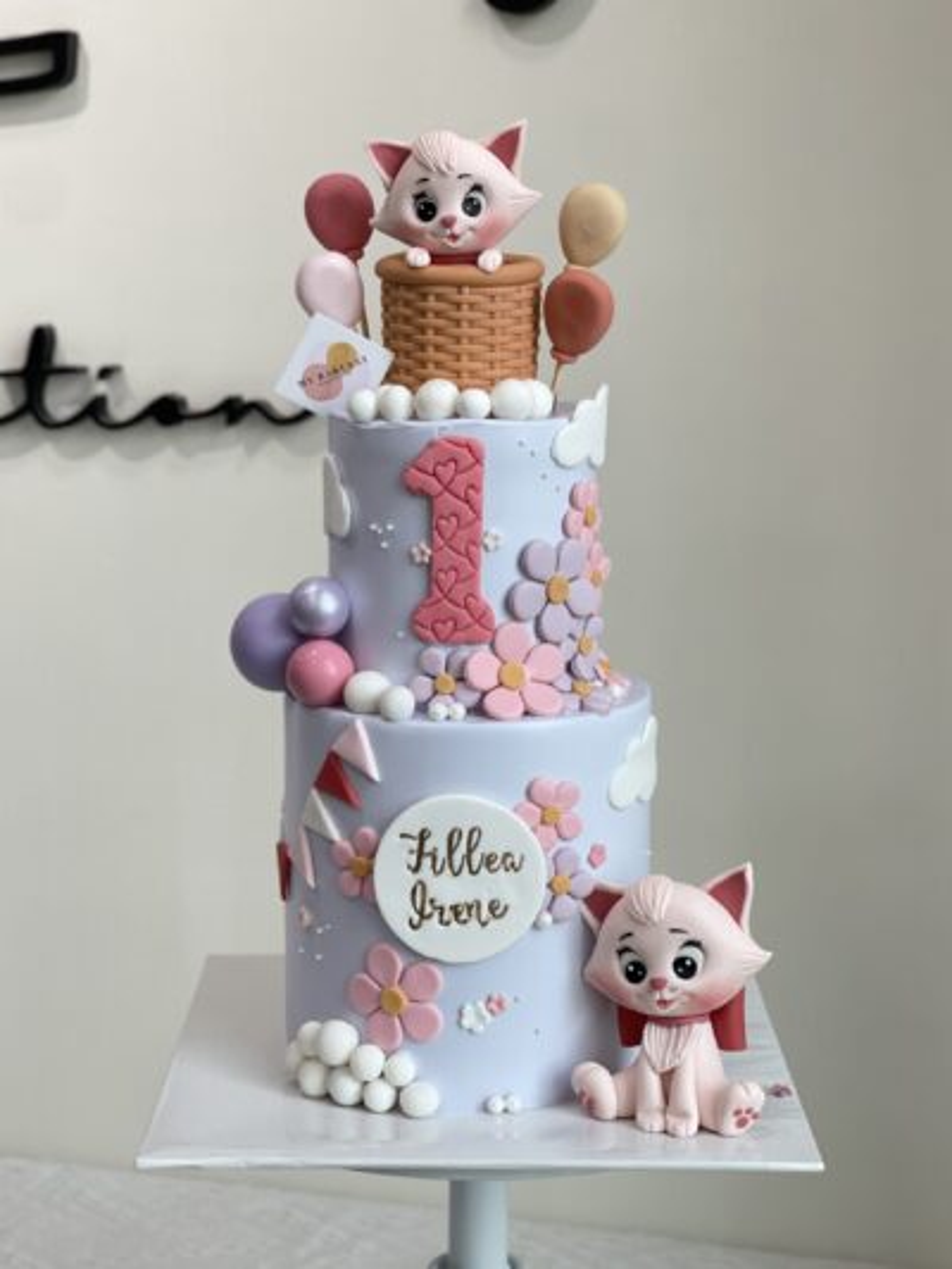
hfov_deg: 22.9
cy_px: 634
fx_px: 2346
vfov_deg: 30.3
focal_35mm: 64
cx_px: 476
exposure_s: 1/100
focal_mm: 7.5
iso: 80
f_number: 2.2
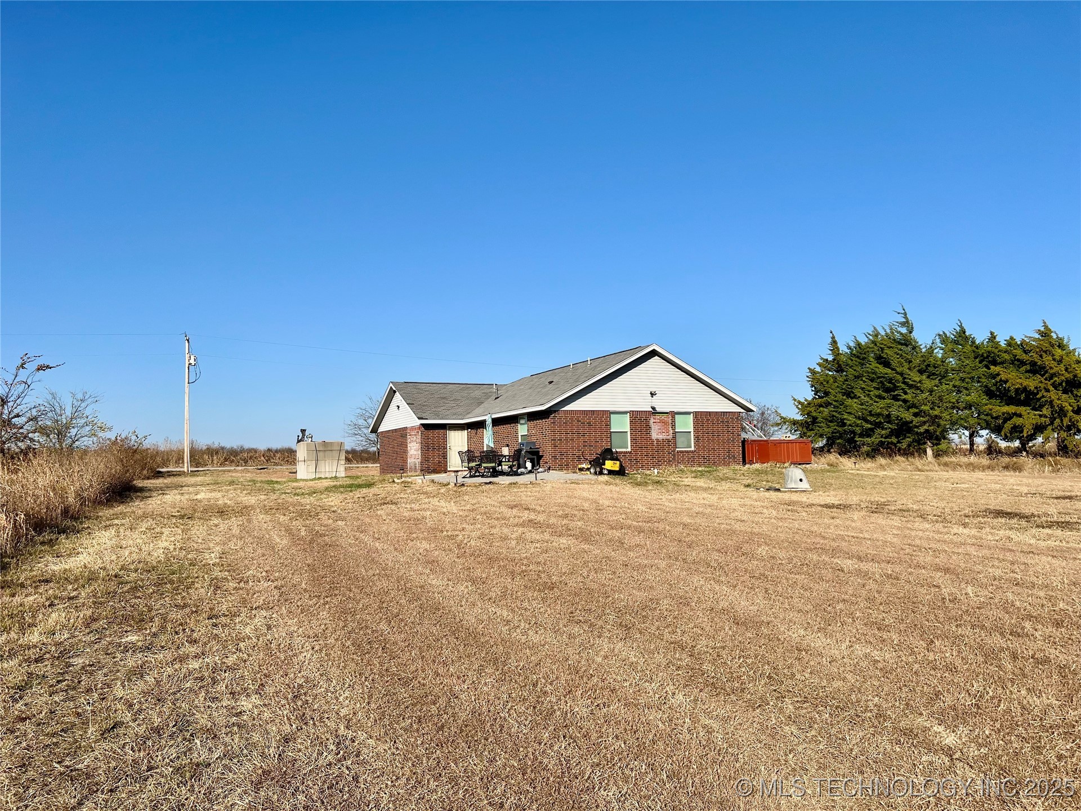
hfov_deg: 67.3
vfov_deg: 53.1
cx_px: 540
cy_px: 406
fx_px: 812
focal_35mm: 26
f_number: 1.5
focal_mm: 5.7
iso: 50
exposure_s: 1/5587
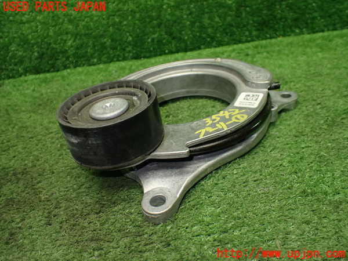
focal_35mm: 30
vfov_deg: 46.8
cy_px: 130
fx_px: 302
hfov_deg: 60.0
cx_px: 174
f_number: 2.3
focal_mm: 5.4
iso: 500
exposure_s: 1/125
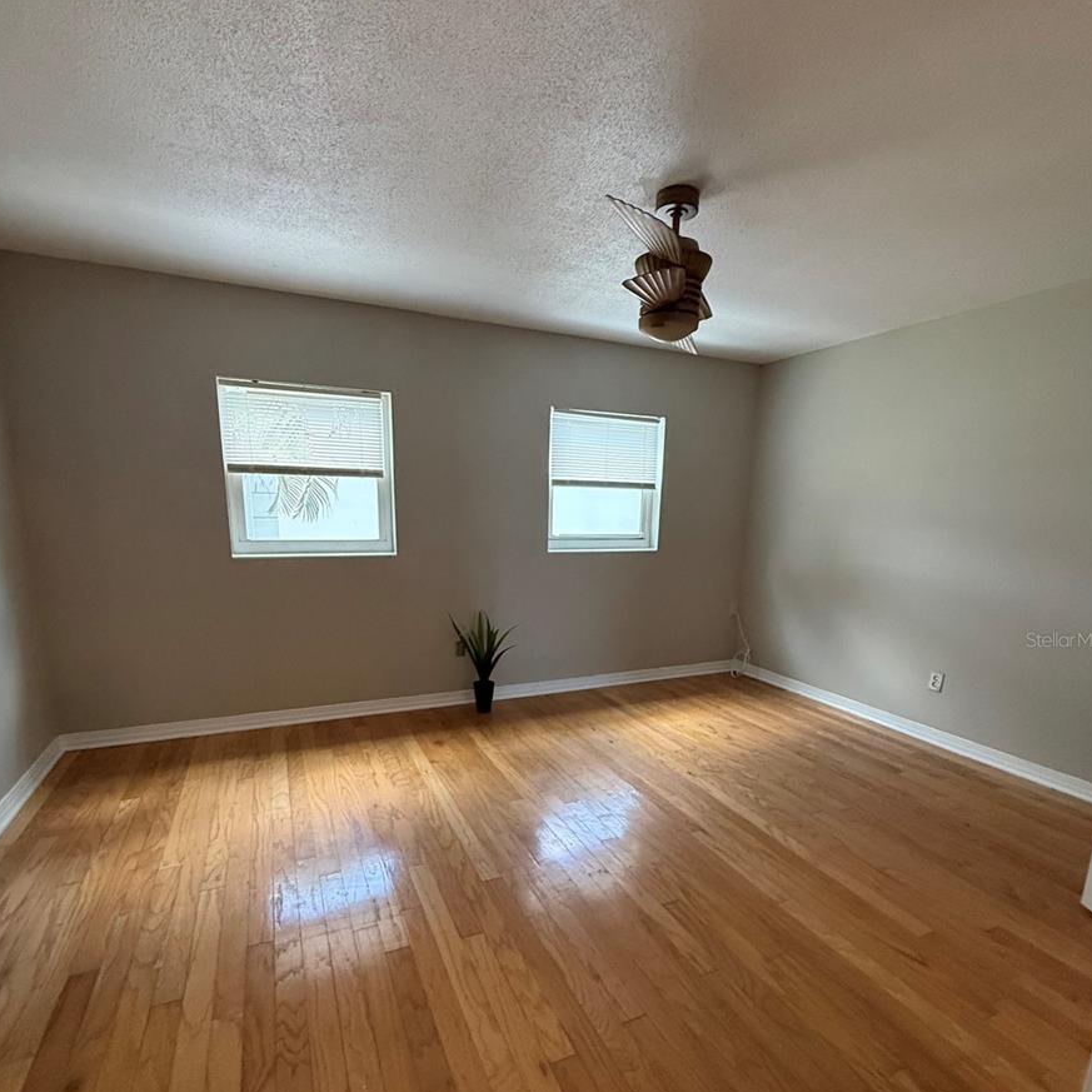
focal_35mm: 17
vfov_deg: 83.2
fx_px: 607
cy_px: 639
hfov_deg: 84.0
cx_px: 552
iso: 500
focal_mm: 2.22
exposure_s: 1/120
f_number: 2.2
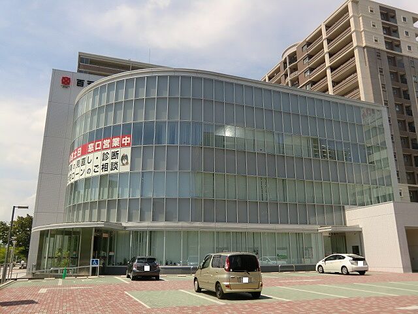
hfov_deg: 61.7
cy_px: 157
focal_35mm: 29
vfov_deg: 48.2
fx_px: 350
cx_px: 209
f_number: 3.5
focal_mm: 5.2
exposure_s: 1/1000
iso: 64
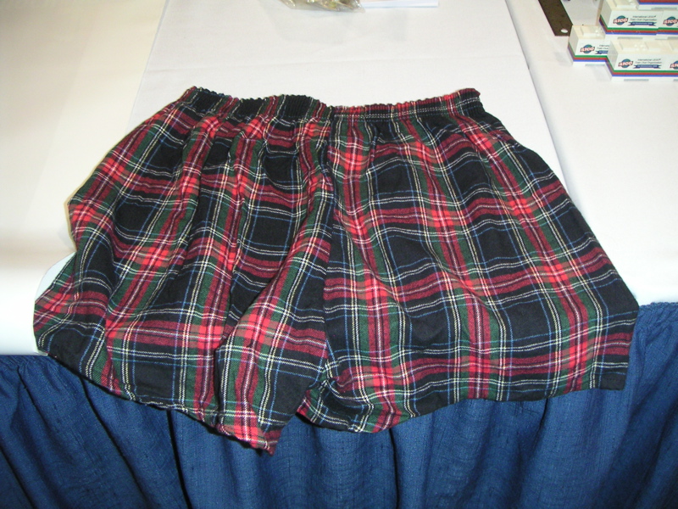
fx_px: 744
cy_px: 254
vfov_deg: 37.7
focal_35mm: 38
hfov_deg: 49.0
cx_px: 339
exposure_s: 1/45
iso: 160
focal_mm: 6
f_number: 2.8
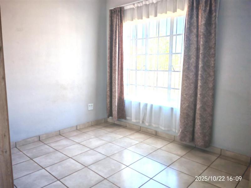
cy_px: 94
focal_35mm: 27
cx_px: 126
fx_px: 196
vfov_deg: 51.4
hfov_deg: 65.3
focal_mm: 6.67
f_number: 1.9
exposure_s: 1/100
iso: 50
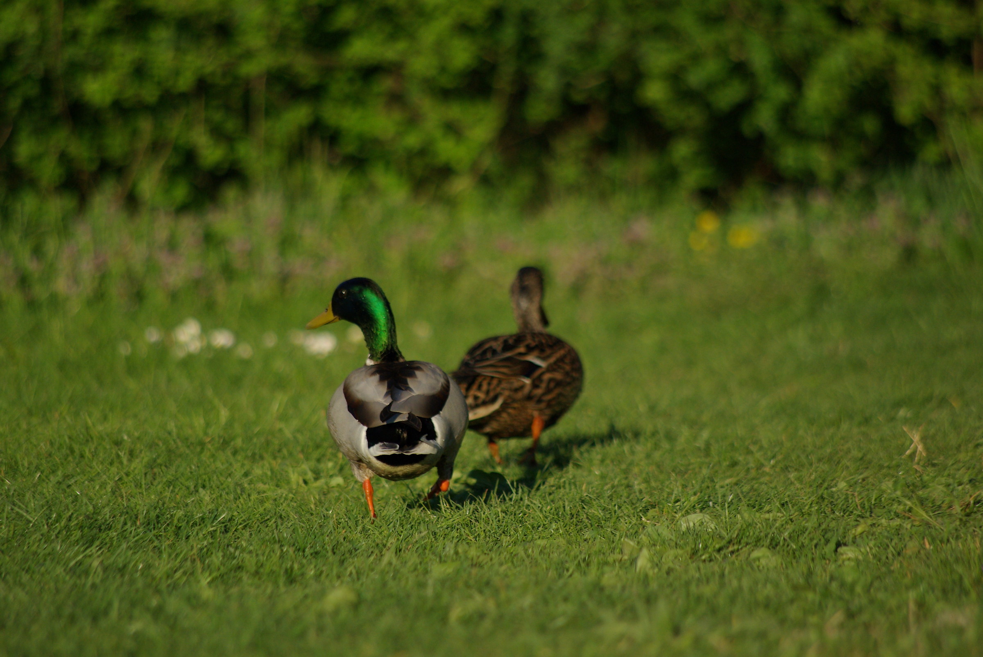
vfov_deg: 3.1
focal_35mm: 450
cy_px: 328
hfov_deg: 4.6
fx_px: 12301
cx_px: 492
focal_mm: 300
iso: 400
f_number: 5.8
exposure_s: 1/1500
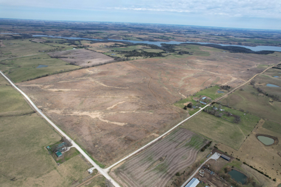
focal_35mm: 22
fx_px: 172
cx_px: 140
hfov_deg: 78.6
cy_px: 94
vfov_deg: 57.2
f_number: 2.8
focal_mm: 8.38
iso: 100
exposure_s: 1/2000
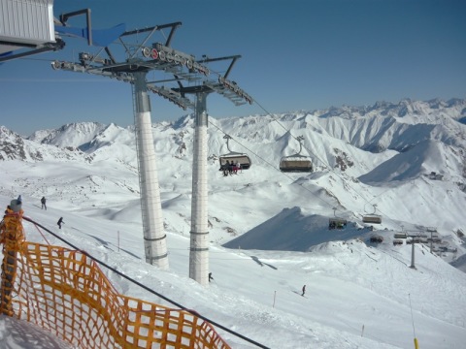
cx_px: 233
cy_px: 174
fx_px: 444
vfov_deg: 42.9
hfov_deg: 55.4
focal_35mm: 33
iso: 100
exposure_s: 1/500
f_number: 8
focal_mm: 5.5
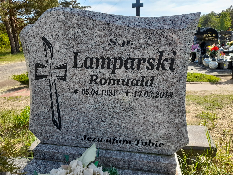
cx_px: 116
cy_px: 88
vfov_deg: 54.9
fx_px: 168
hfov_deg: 69.4
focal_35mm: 25
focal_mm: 4.6
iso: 20
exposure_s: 1/216
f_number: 2
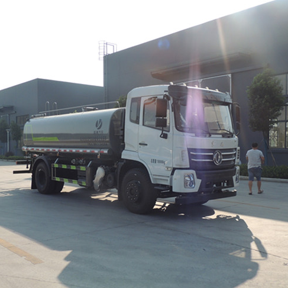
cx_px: 131
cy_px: 159
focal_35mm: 37
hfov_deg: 44.9
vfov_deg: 44.9
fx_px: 348
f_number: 3
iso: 100
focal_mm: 4.3
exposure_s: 1/800
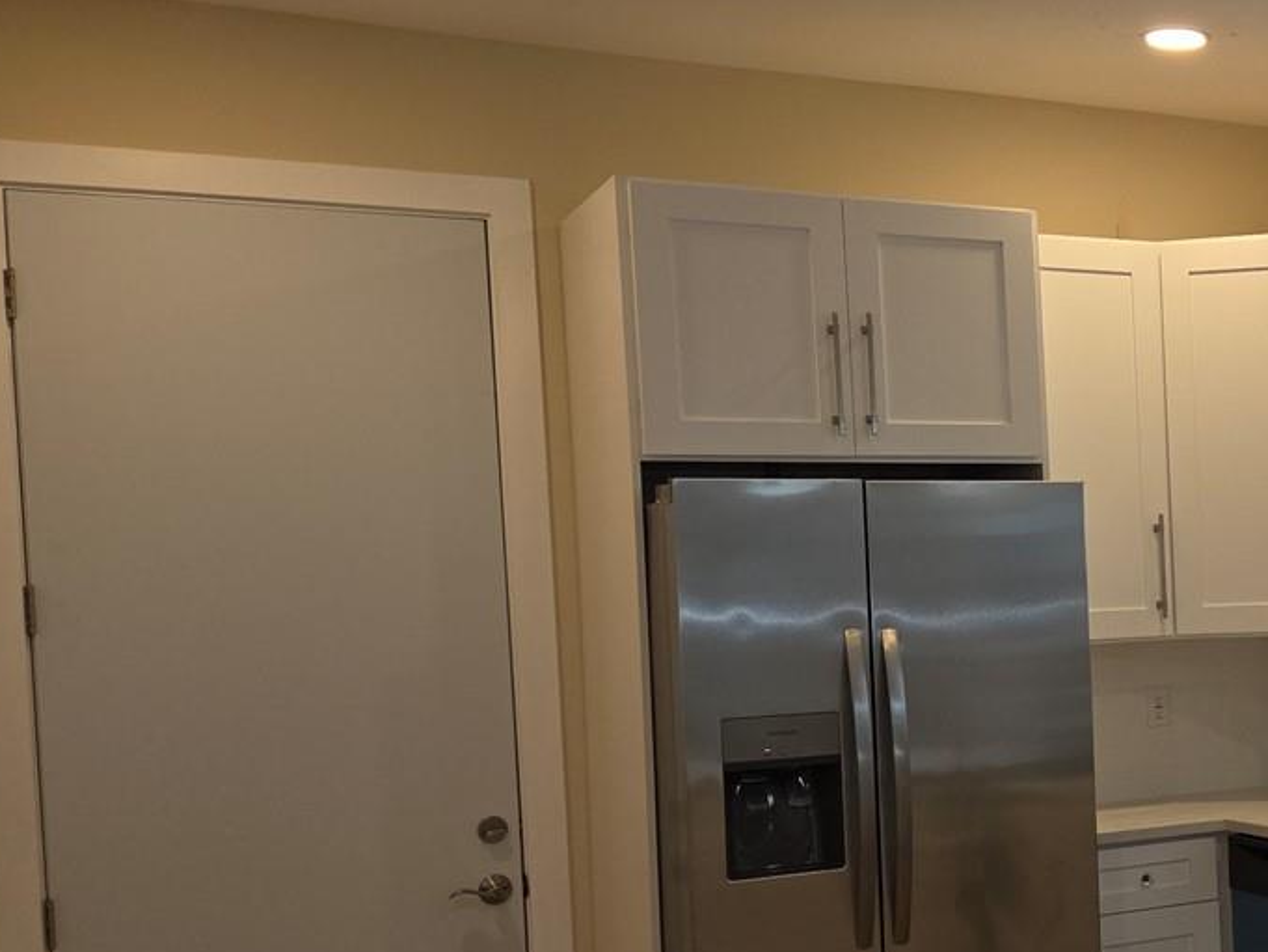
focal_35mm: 54
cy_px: 637
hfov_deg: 31.2
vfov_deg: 26.9
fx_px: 1978
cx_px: 1432
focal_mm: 5.4
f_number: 1.8
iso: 50
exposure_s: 1/60
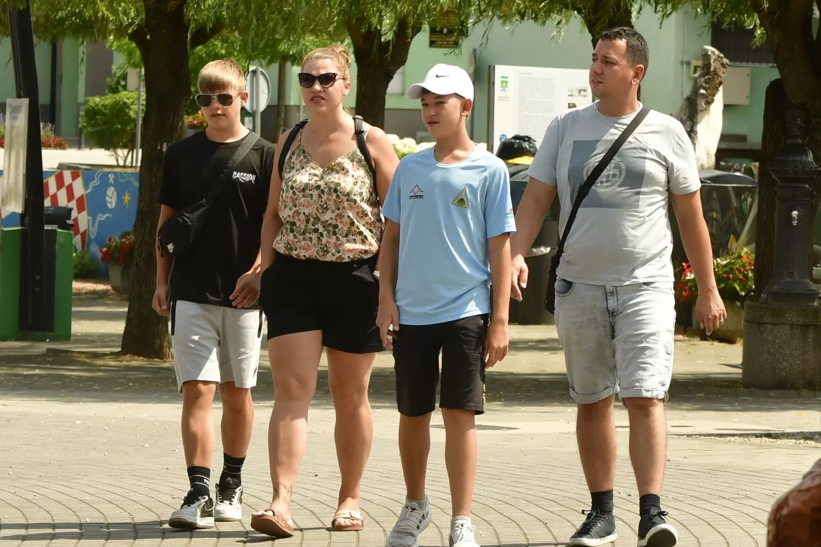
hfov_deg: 19.5
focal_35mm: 105
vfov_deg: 13.0
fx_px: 2393
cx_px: 410
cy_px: 274
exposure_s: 1/800
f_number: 6.3
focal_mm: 70
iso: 320
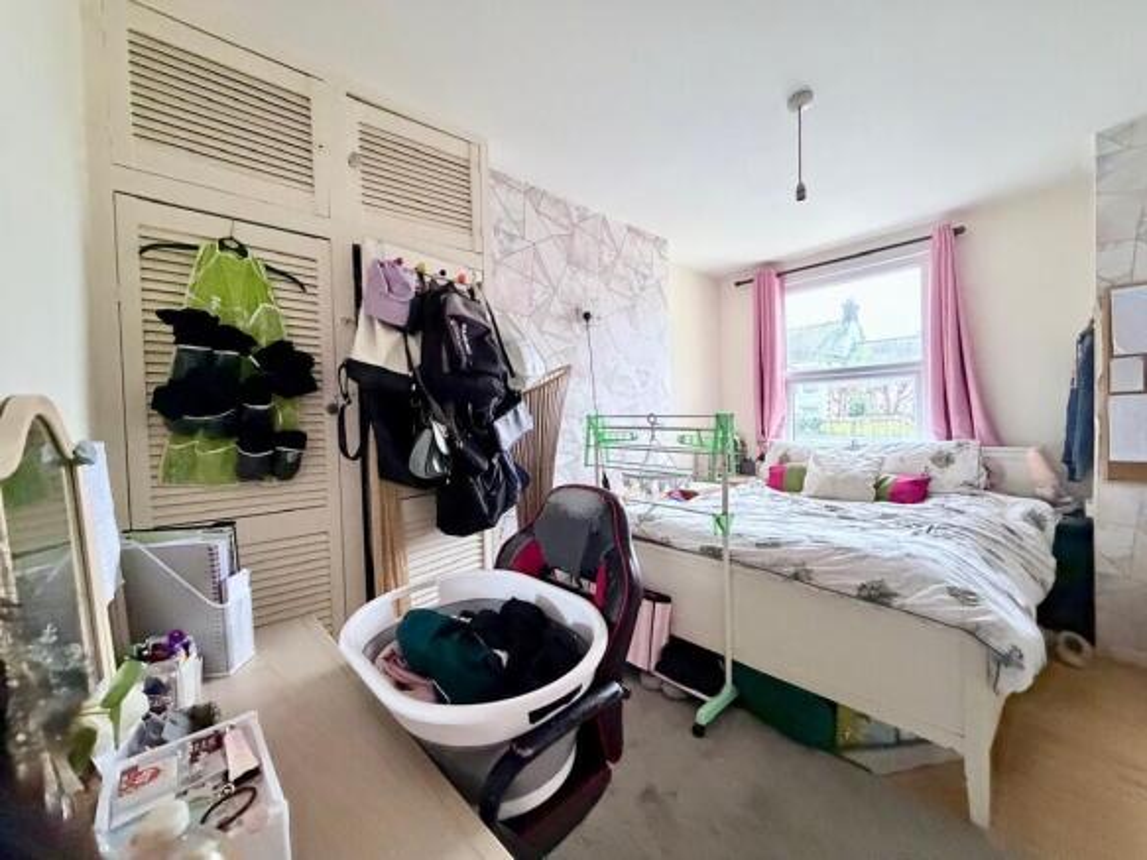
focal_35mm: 14
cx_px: 574
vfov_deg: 85.7
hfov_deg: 102.1
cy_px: 430
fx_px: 464
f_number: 2.2
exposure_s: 1/60
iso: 800
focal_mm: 2.22
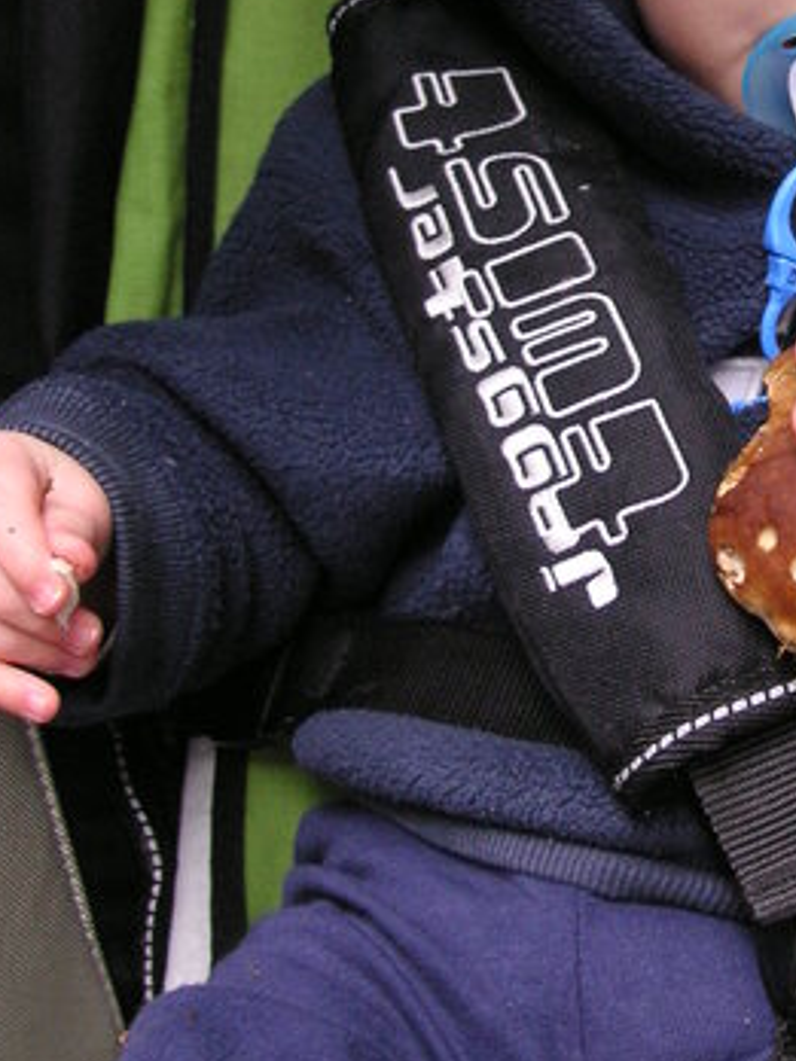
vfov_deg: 22.8
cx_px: 799
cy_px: 299
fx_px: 2606
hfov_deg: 17.0
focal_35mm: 85
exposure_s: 1/45
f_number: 2.8
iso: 80
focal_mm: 6.1
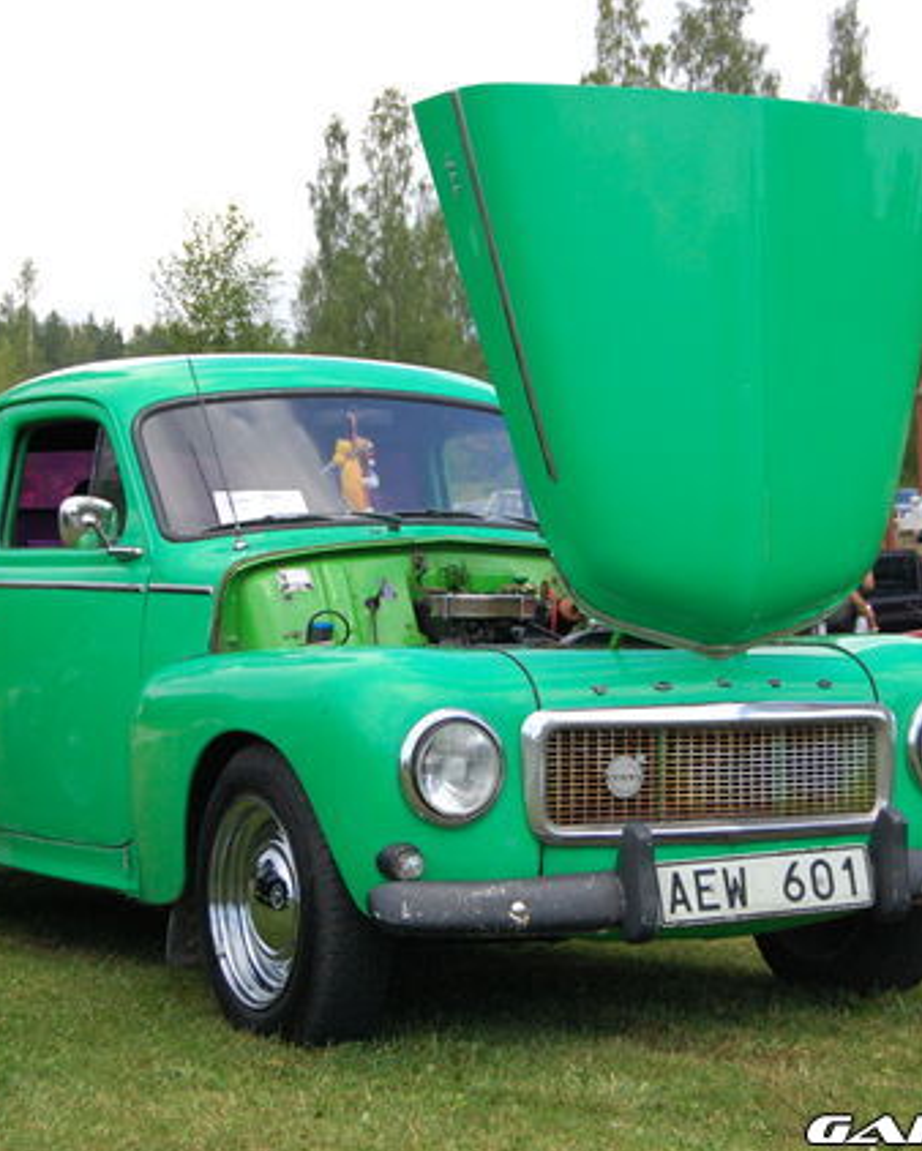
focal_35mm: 81
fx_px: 2761
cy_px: 576
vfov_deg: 23.6
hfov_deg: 19.0
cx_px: 401
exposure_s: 1/1600
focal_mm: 38
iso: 800
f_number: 5.6
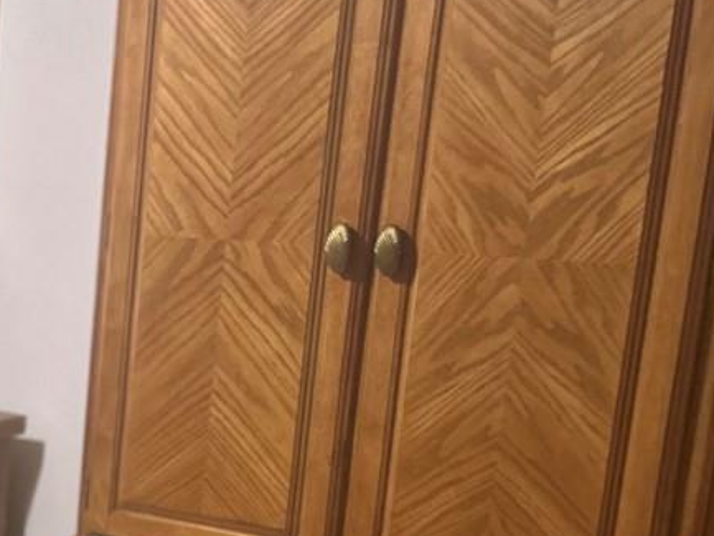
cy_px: 599
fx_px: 1981
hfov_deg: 16.9
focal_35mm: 96
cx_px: -571
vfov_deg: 15.0
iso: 125
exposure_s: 1/60
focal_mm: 5.7
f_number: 1.5
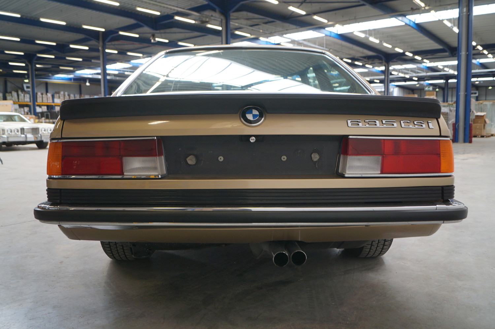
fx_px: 412
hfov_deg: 62.0
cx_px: 248
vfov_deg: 43.5
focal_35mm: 30
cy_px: 164
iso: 250
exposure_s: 1/60
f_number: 3.5
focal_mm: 20
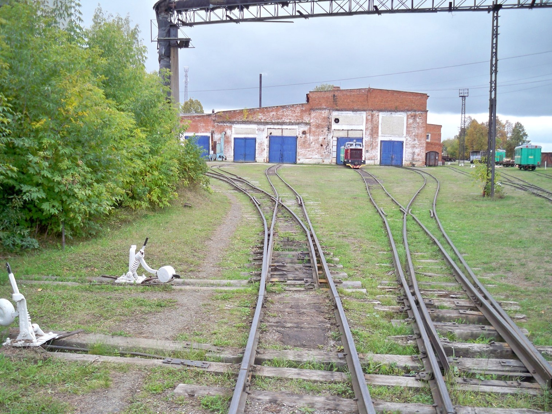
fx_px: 558
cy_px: 207
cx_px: 276
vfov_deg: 40.7
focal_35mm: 35
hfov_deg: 52.6
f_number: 3.1
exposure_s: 1/125
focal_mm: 6.3
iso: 64
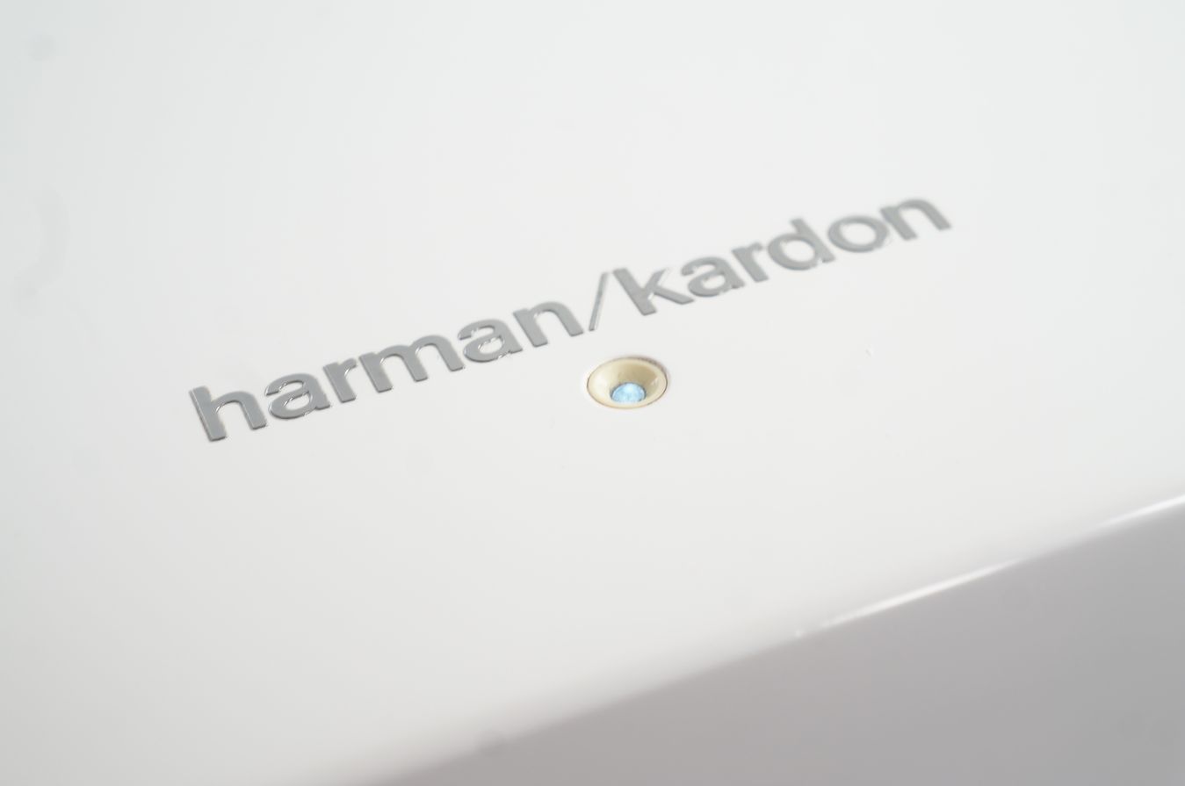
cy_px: 393
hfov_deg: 31.2
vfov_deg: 21.0
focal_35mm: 64
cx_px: 592
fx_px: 2120
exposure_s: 1/6
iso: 200
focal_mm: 43
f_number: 6.3
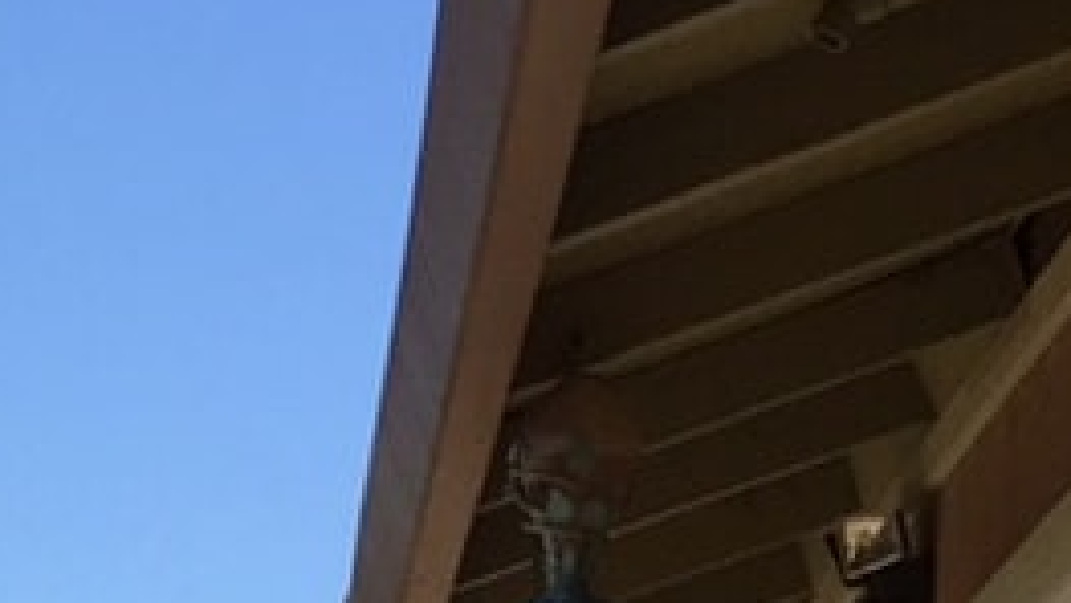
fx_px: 4544
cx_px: -1285
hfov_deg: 11.6
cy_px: 1438
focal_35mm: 160
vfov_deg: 7.1
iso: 32
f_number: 2.2
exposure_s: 1/1647
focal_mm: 4.15
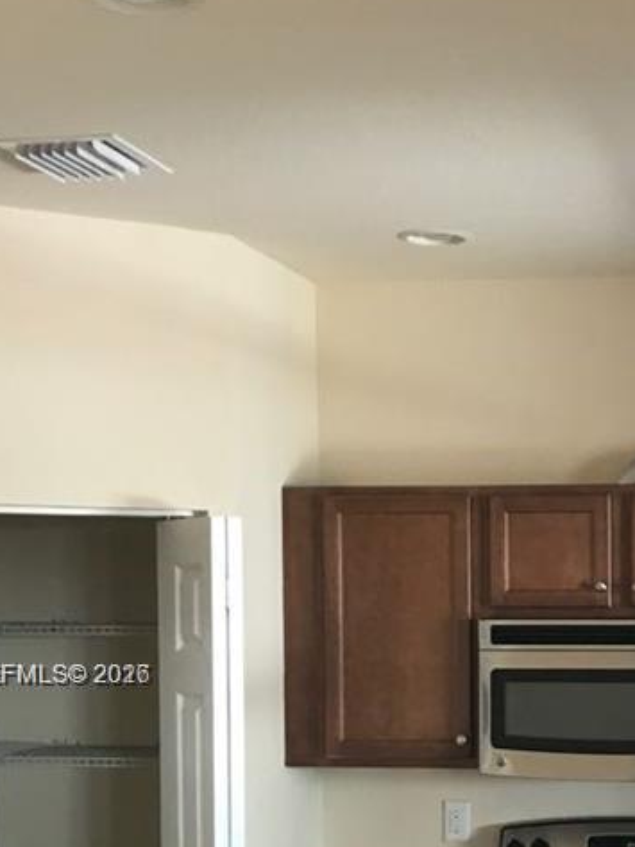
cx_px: 624
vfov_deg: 26.9
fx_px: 1736
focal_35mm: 71
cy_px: 677
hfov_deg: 20.1
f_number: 1.8
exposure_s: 1/15
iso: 50
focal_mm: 3.99
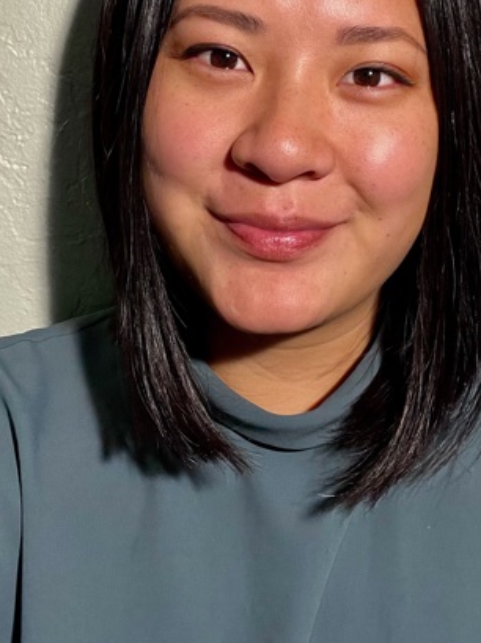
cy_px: 176
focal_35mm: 47
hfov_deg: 30.8
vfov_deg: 39.6
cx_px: 280
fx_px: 872
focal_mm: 2.71
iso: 160
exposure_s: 1/60
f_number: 2.2
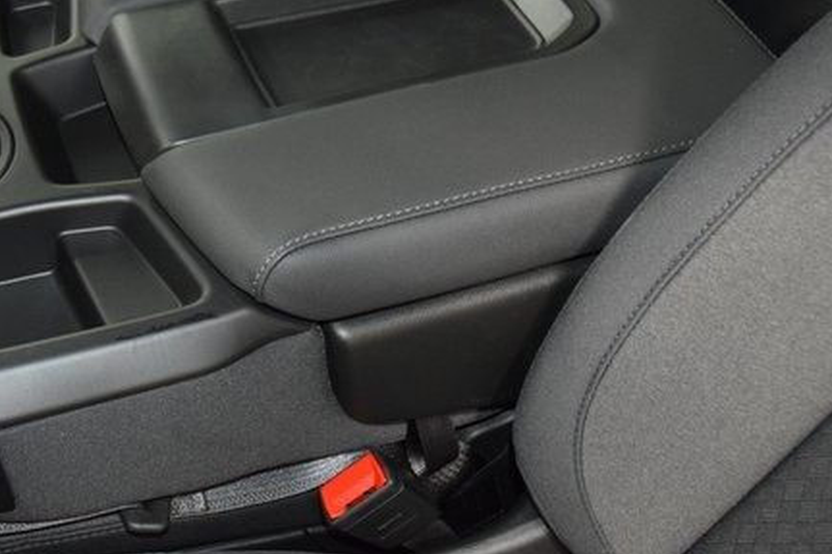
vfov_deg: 24.2
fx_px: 1288
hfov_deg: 35.2
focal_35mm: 56
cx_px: 230
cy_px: 194
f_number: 3.8
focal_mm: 25
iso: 2500
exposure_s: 1/30
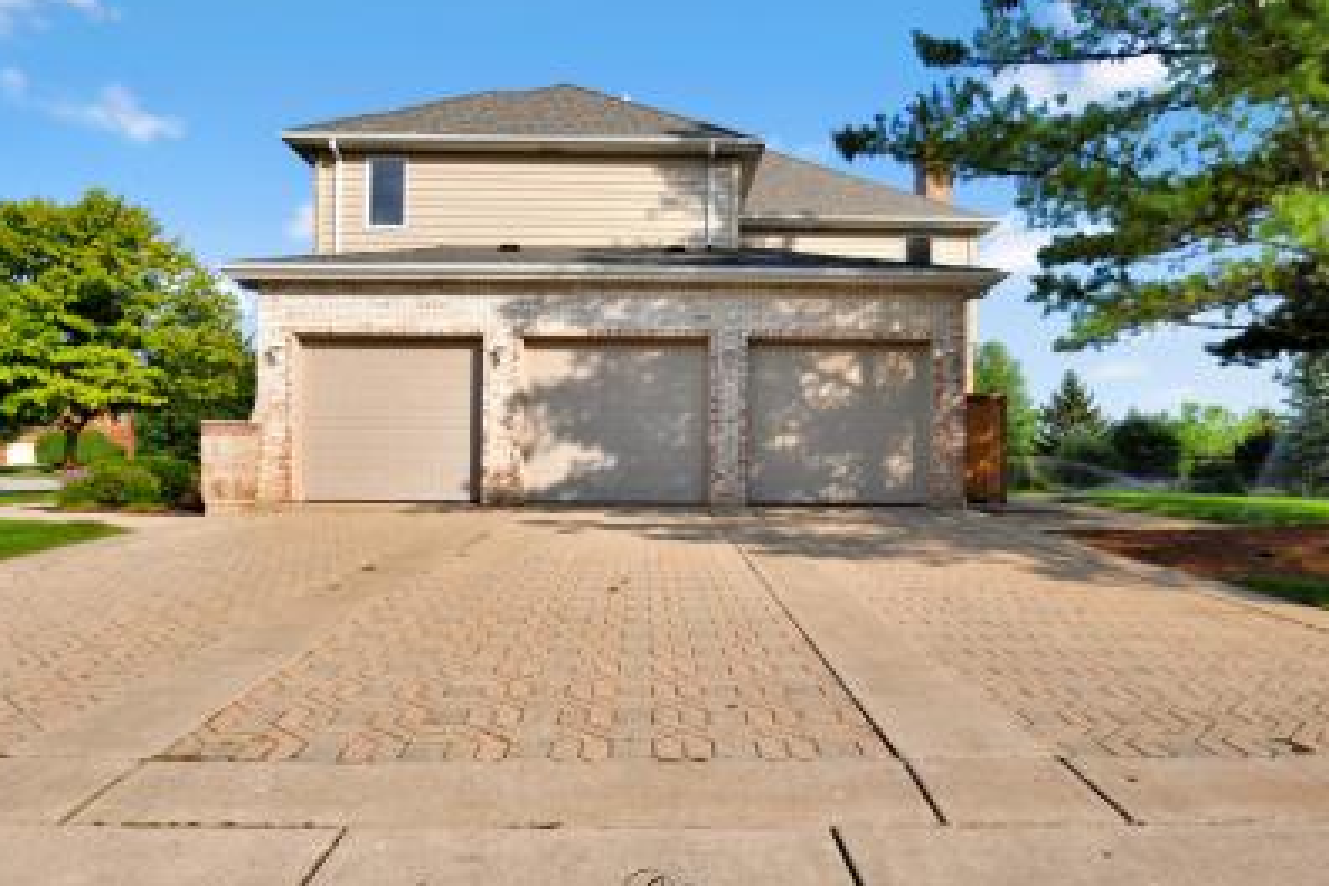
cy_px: 430
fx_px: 923
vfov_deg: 51.3
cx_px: 661
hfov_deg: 71.5
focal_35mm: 25
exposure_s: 1/5000
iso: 400
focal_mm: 15
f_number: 8
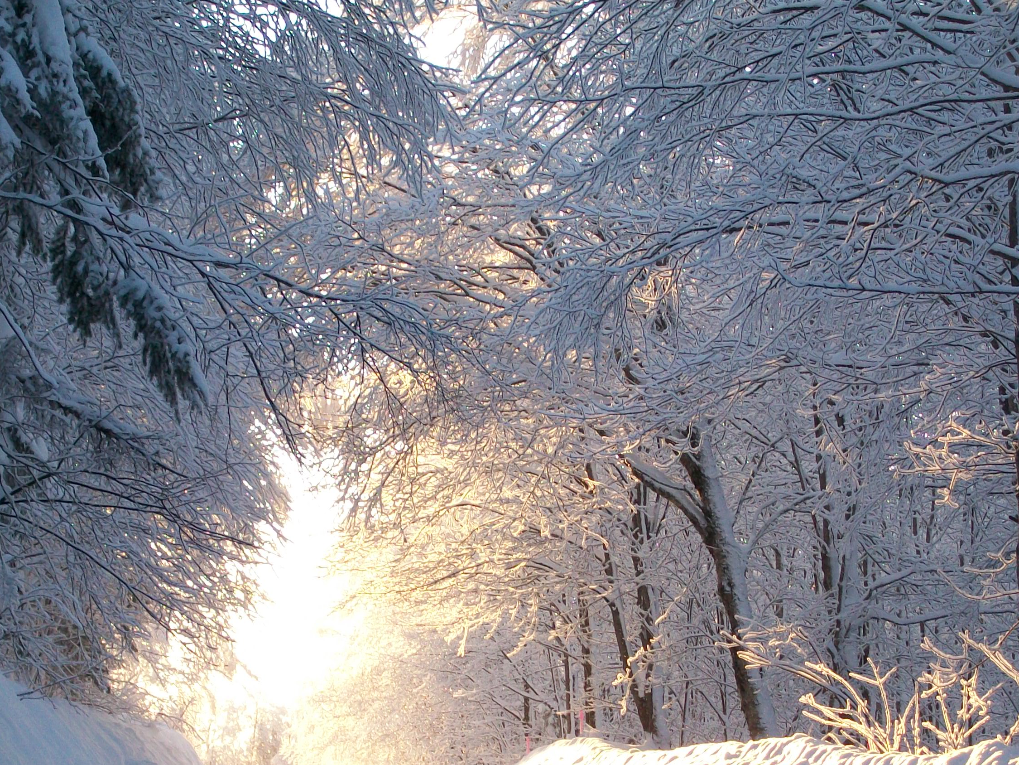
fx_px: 3180
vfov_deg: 13.7
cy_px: 582
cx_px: 523
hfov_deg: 18.2
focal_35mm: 108
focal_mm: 11.6
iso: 64
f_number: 3.8
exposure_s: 1/100
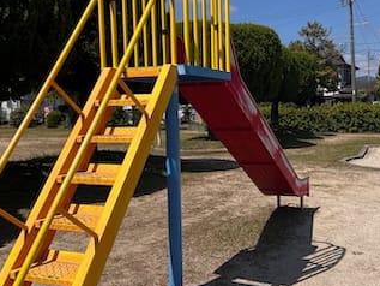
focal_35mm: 41
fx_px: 450
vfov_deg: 35.2
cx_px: 242
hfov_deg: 45.3
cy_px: 144
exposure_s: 1/5587
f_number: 1.5
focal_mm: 5.7
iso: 50
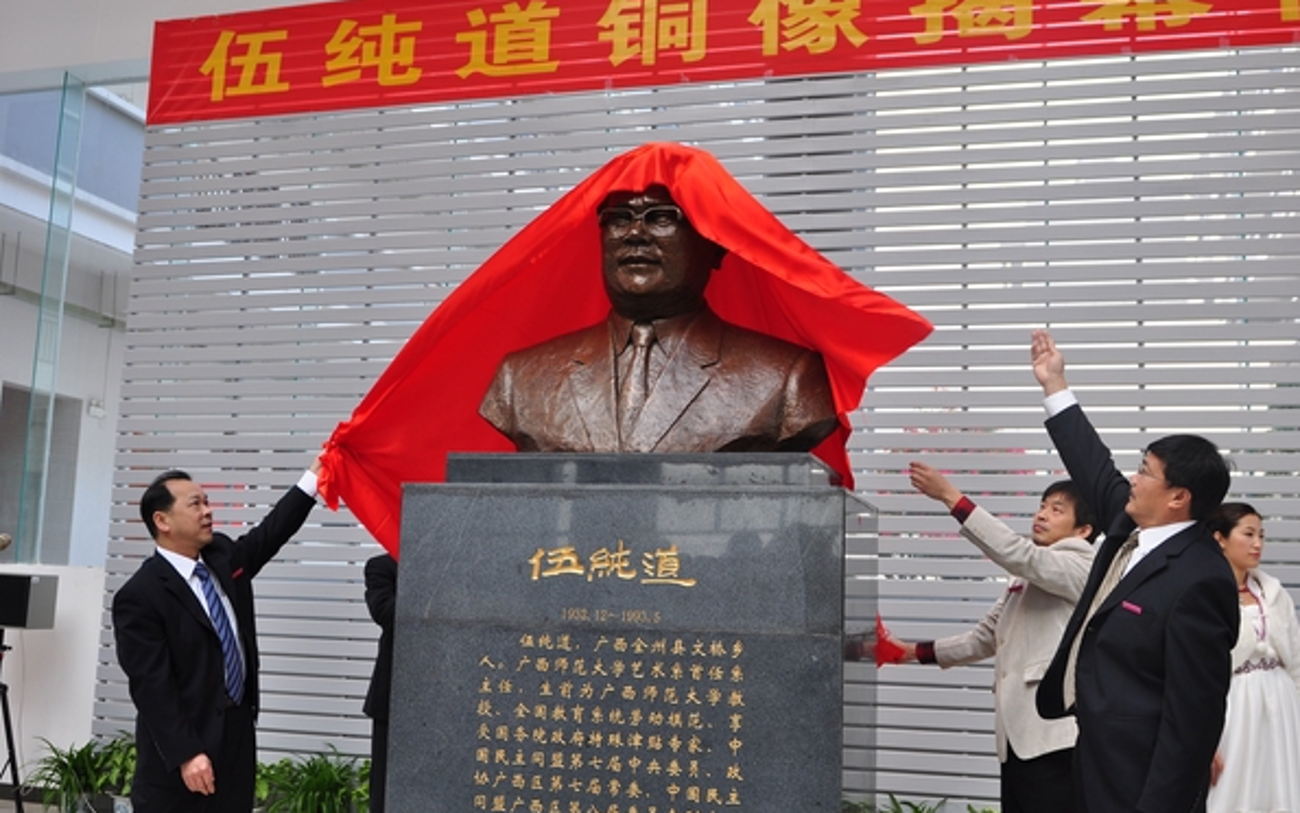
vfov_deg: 34.4
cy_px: 403
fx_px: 1311
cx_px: 653
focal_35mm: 37
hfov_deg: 52.7
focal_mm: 24
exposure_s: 1/160
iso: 200
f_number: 2.8
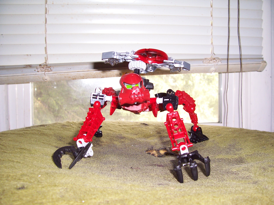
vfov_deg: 41.8
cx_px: 137
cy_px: 102
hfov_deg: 54.0
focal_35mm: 34
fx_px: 269
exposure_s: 1/60
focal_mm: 5.6
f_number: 2.7
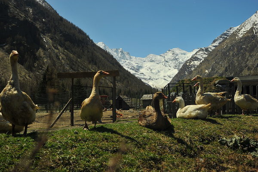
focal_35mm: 35
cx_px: 129
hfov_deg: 54.5
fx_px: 251
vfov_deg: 37.8
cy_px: 86
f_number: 8
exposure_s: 1/320
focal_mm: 35
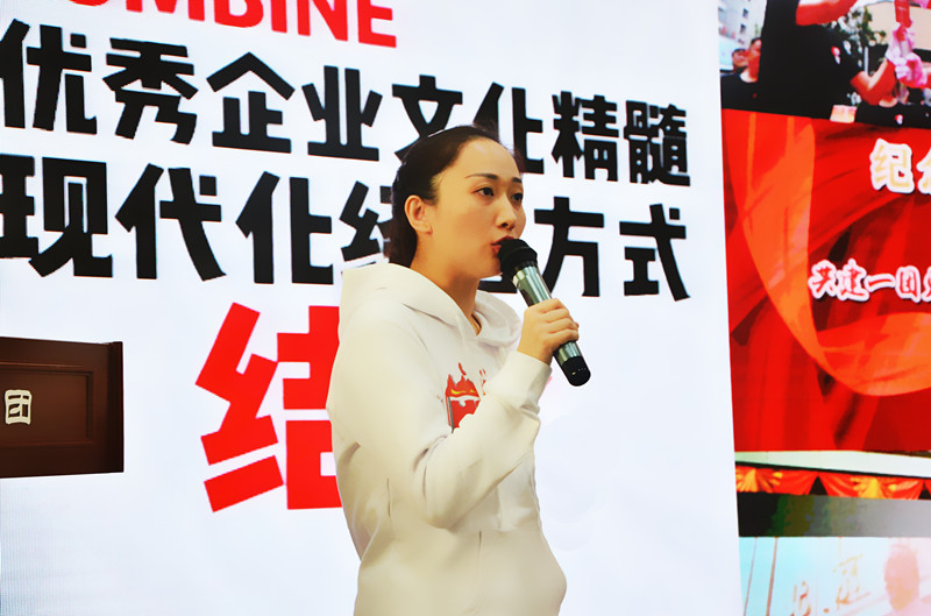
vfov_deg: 17.4
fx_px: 2012
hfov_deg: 26.1
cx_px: 466
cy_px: 308
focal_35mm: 78
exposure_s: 1/160
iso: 1000
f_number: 6.3
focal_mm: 52
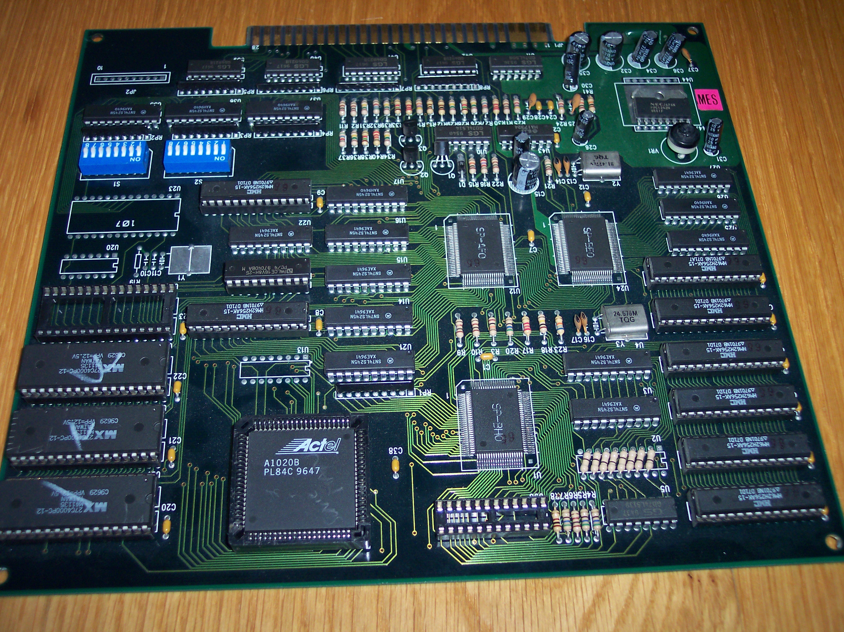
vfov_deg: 37.7
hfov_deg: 49.0
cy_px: 316
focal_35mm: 38
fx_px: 926
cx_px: 422
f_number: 2.8
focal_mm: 8
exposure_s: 1/30
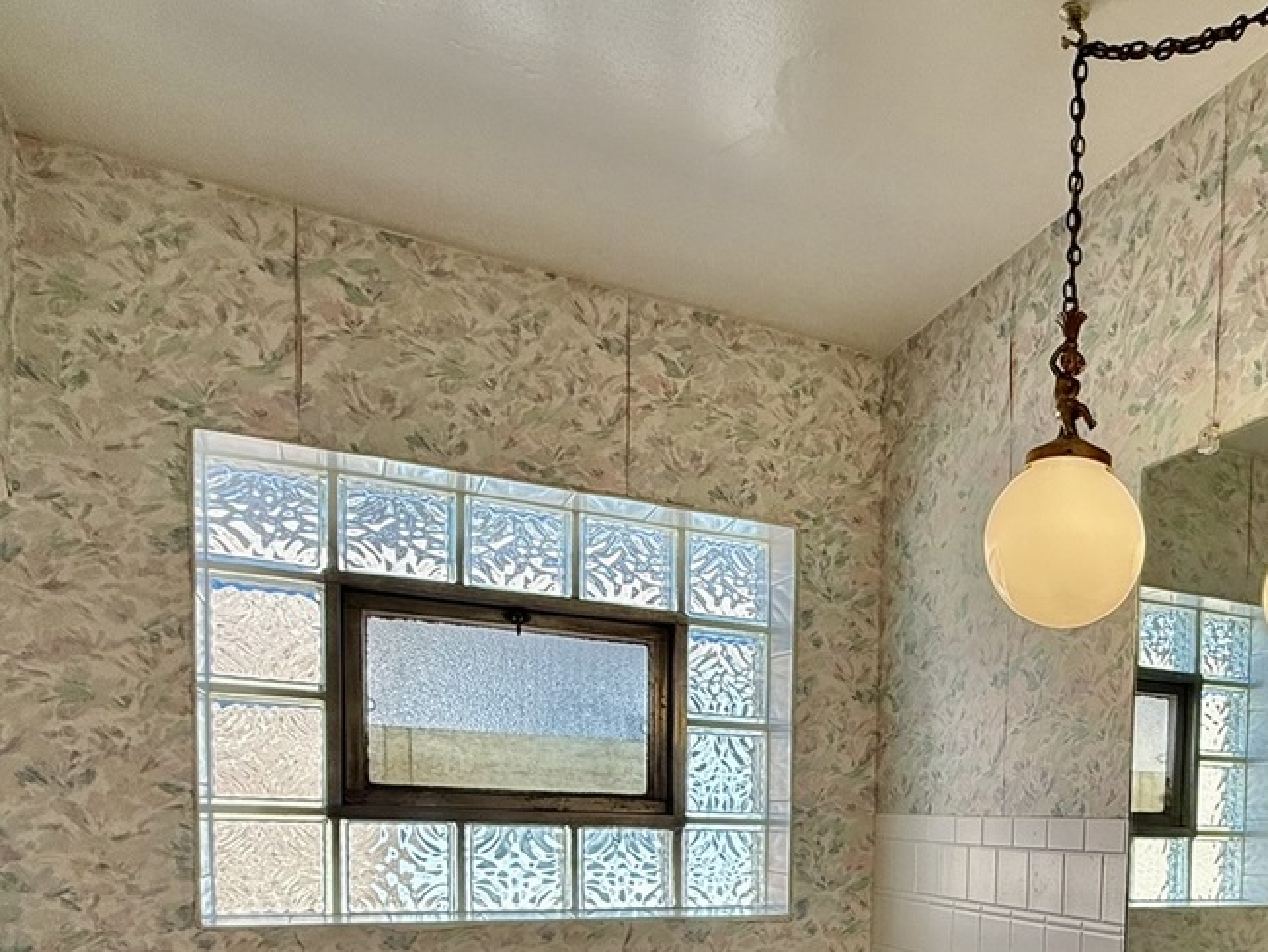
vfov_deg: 41.0
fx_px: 1136
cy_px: 899
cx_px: 1007
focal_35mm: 31
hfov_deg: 54.5
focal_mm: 2.22
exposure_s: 1/220
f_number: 2.2
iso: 64
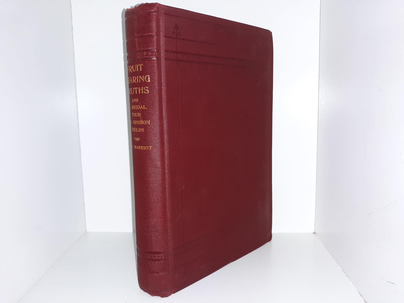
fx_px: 327
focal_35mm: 28
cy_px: 152
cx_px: 202
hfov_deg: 63.4
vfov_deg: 49.7
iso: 50
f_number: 1.7
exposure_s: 1/100
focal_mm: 3.7
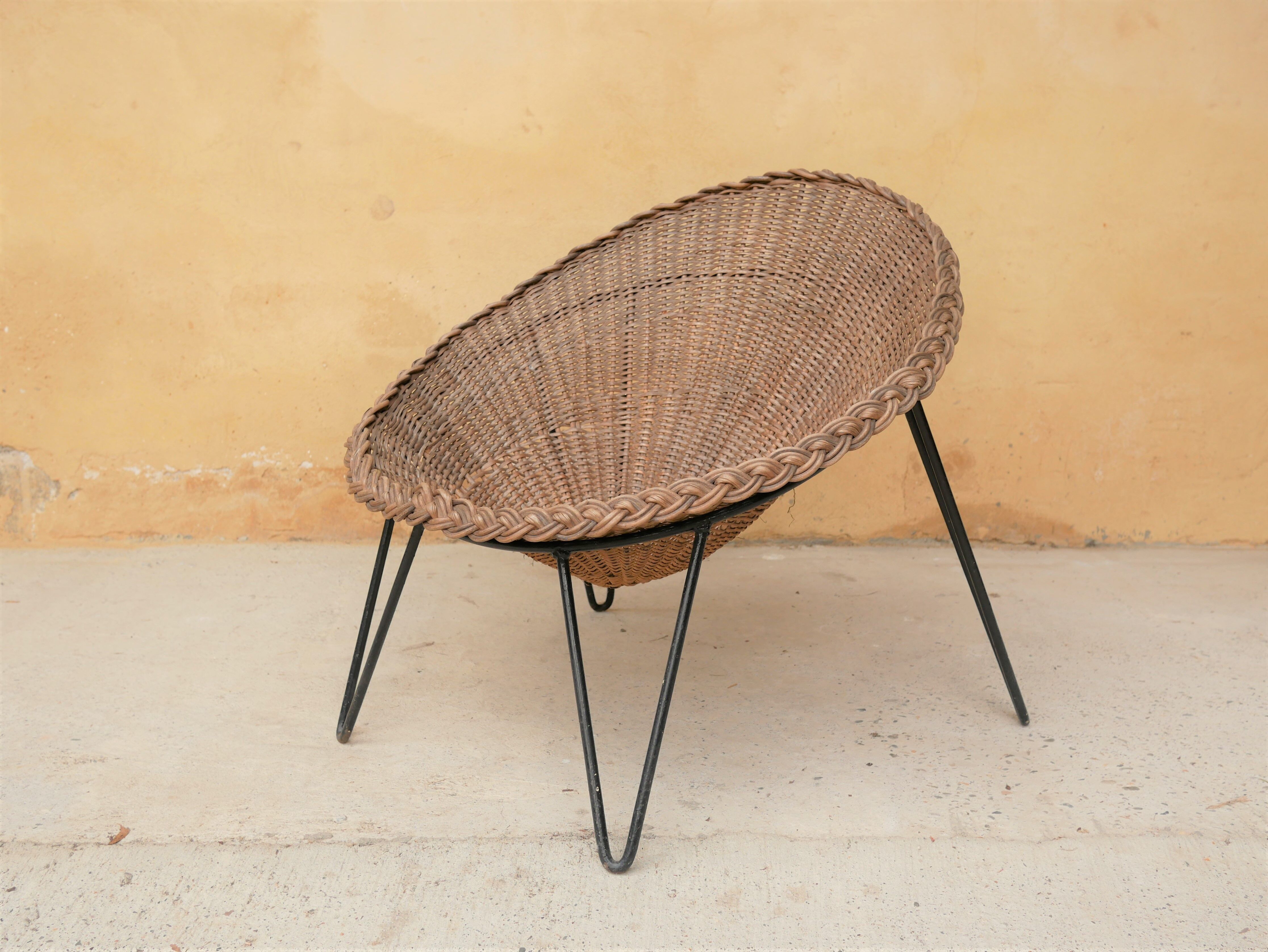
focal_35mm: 40
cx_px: 634
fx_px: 1466
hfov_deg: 46.8
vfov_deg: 36.0
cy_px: 476
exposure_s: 1/500
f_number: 3.5
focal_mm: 20
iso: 200
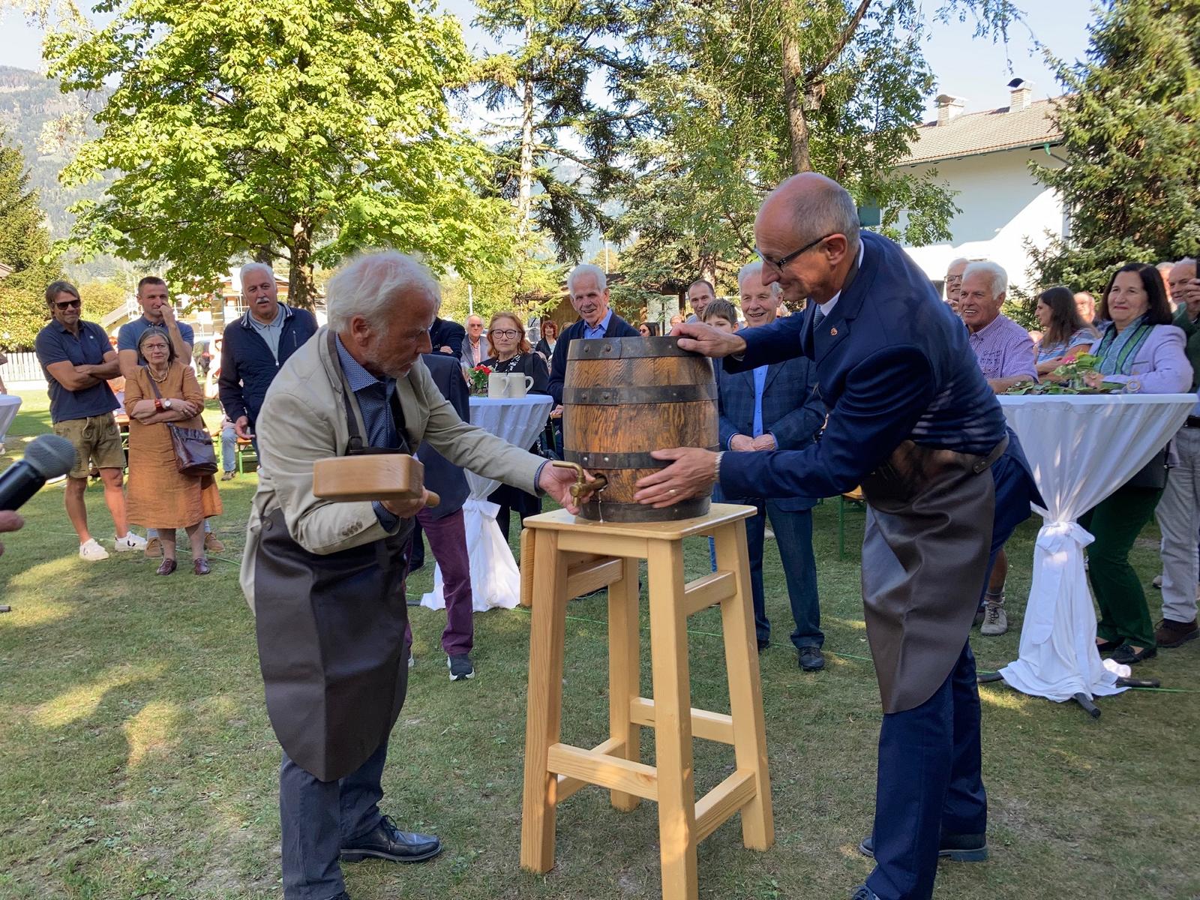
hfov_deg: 63.4
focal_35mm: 28
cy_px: 450
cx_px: 600
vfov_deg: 49.7
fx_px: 971
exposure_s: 1/122
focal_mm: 3.99
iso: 25
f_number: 1.8
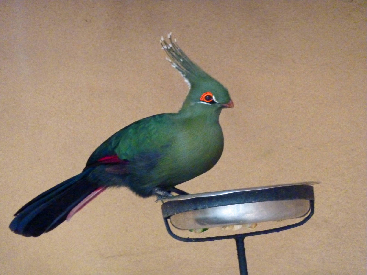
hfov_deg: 6.6
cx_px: 184
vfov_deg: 5.0
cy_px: 138
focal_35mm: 300
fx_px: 3181
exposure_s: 1/30
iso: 1000
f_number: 4.9
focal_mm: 49.2
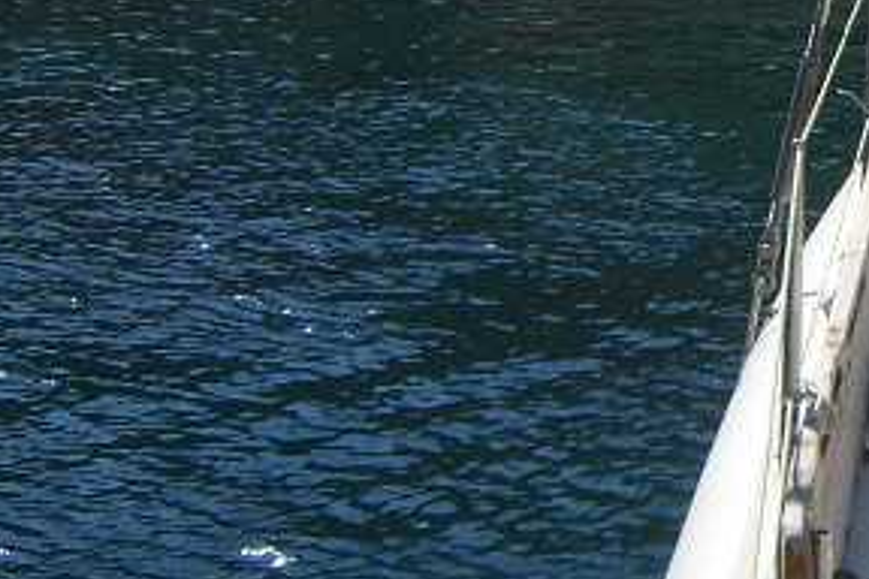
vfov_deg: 11.6
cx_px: 1199
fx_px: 2800
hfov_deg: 16.5
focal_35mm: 116
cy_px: -81
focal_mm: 6.2
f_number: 4.3
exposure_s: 1/1000
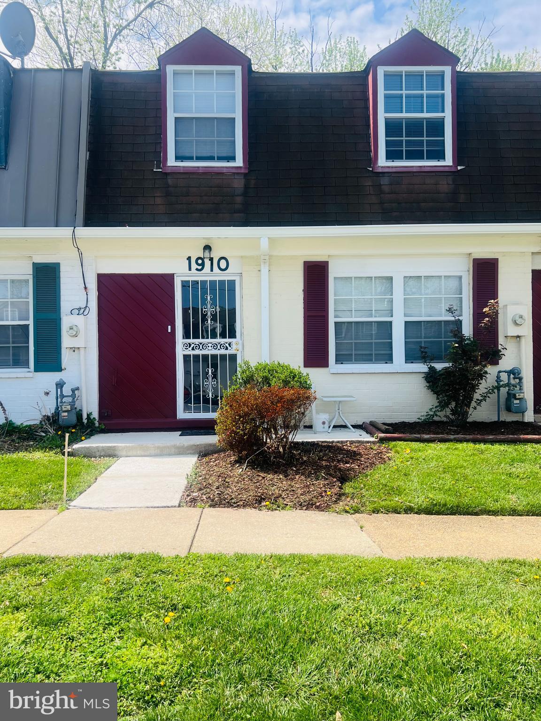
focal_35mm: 26
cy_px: 360
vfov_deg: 67.3
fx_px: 542
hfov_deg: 53.1
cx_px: 270
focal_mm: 5.7
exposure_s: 1/2457
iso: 50
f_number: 1.5
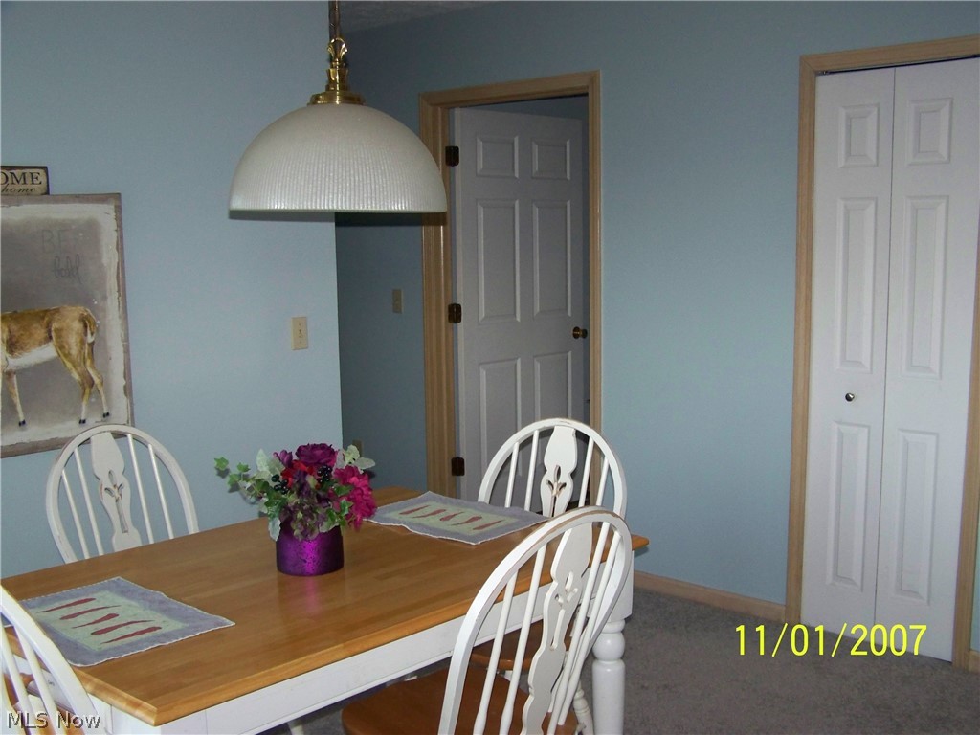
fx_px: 1076
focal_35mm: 38
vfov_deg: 37.7
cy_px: 368
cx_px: 490
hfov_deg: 49.0
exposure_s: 1/30
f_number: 2.8
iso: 200
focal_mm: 6.3
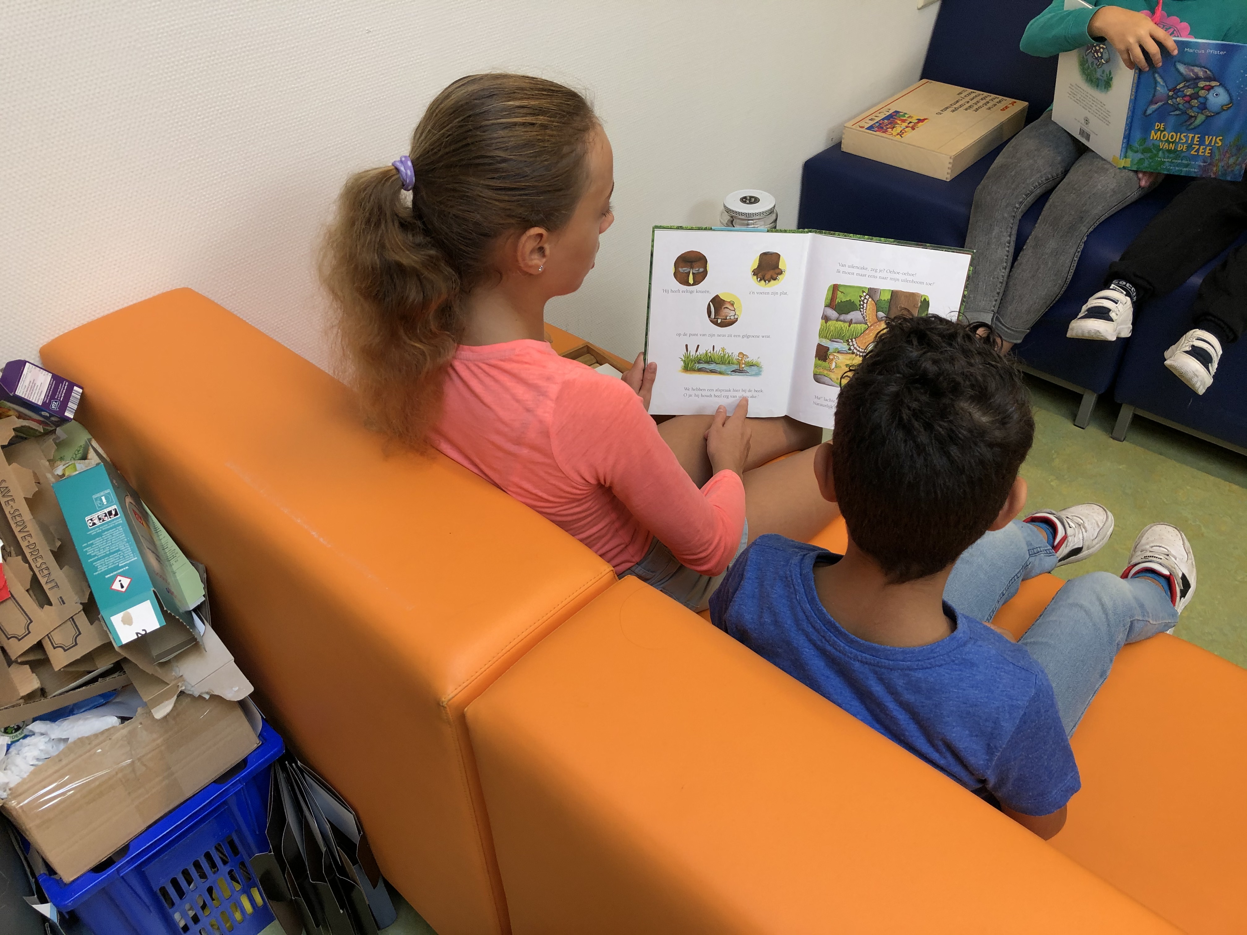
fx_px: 1009
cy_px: 468
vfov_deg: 49.7
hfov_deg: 63.4
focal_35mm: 28
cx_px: 624
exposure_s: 1/100
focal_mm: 3.99
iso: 40
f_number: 1.8
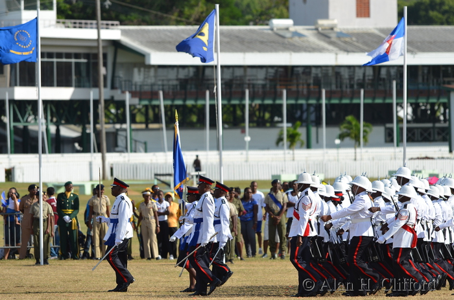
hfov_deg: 4.4
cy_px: 150
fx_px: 5850
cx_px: 227
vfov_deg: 2.9
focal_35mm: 465
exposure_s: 1/640
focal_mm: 310
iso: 125
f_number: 5.3
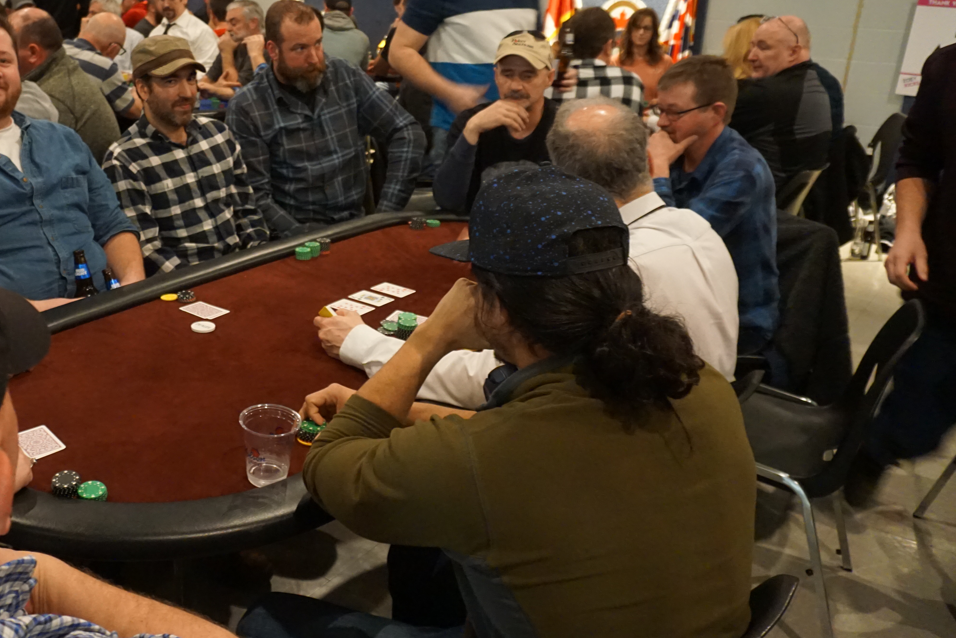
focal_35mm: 36
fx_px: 956
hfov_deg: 51.5
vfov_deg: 36.8
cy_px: 262
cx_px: 273
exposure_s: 1/40
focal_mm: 16
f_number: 3.5
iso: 3200
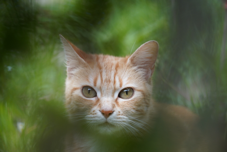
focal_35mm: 300
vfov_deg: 4.6
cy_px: 76
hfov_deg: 6.9
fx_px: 1893
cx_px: 114
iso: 1600
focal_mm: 300
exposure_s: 1/1000
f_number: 5.6
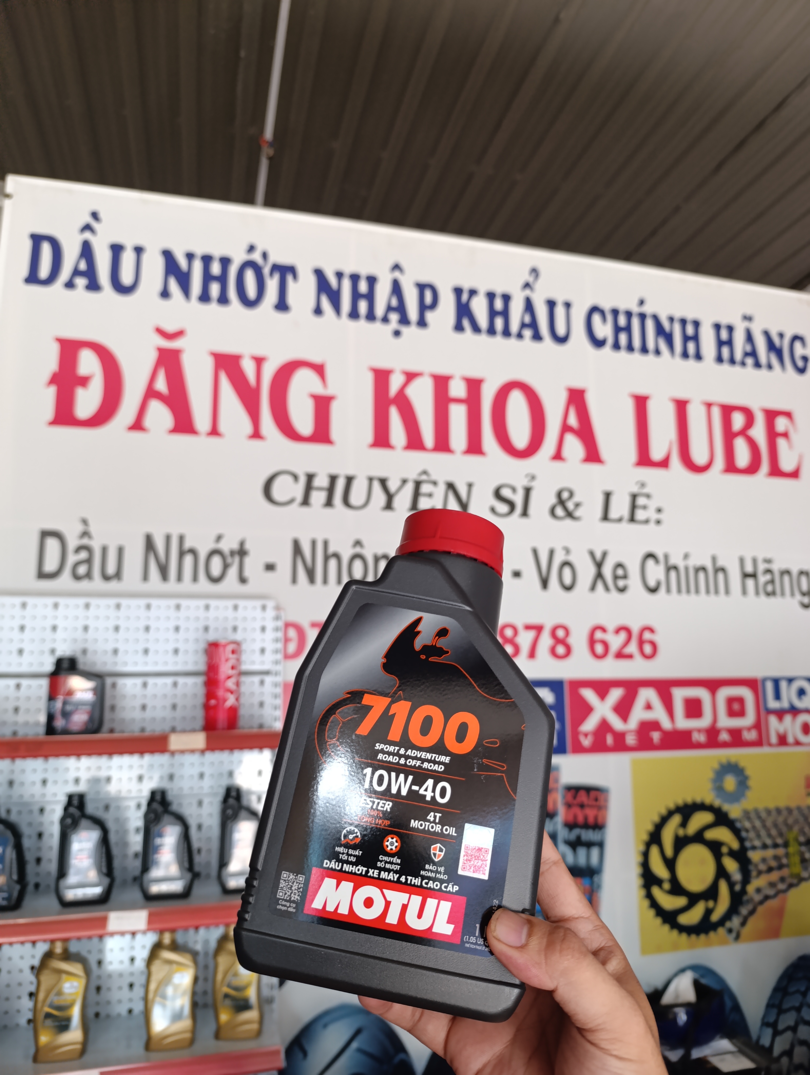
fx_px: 716
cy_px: 538
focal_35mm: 23
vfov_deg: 73.8
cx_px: 405
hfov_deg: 59.0
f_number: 1.6
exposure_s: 1/100
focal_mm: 6.14
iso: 500
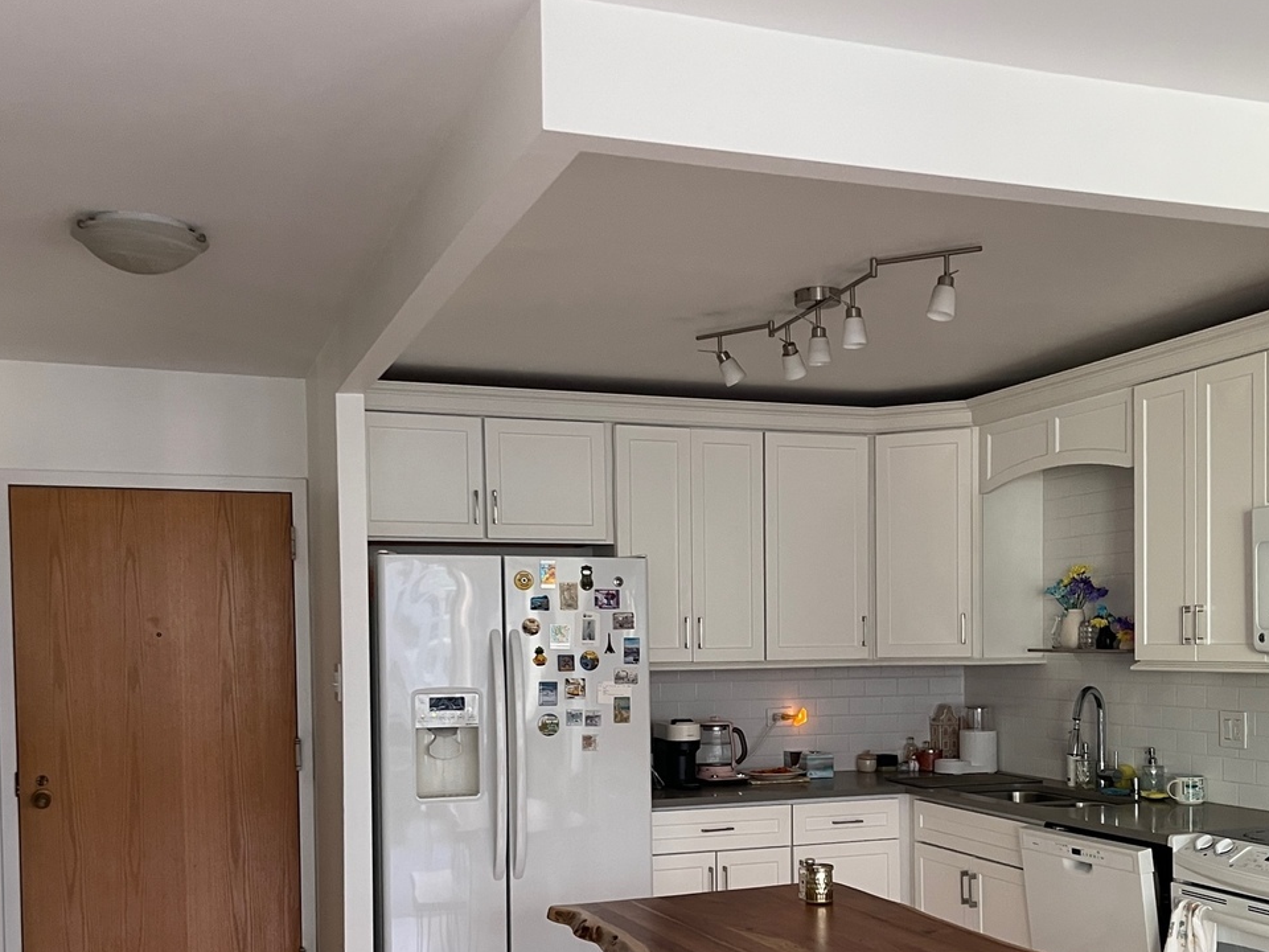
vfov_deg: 36.3
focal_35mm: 39
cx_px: 715
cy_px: 665
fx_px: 1430
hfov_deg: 47.8
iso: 250
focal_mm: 5.1
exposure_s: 1/60
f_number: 1.6
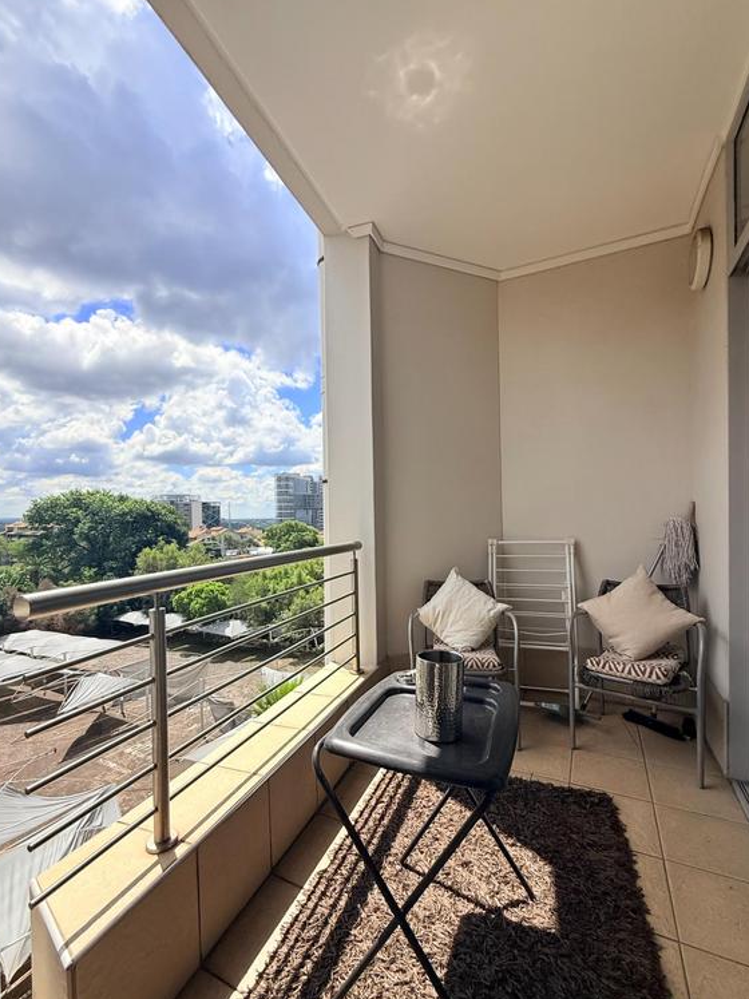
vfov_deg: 98.1
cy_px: 523
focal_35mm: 15
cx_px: 384
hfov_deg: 81.7
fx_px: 433
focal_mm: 2.22
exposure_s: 1/1961
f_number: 2.2
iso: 64
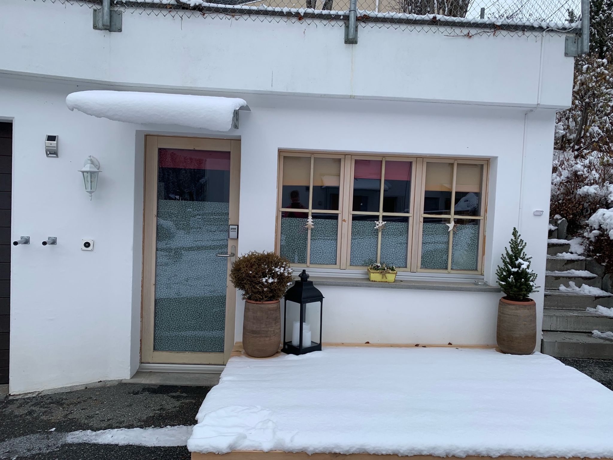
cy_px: 230
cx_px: 306
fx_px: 460
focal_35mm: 26
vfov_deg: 53.1
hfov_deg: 67.3
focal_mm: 4.25
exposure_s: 1/1190
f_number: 1.8
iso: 25
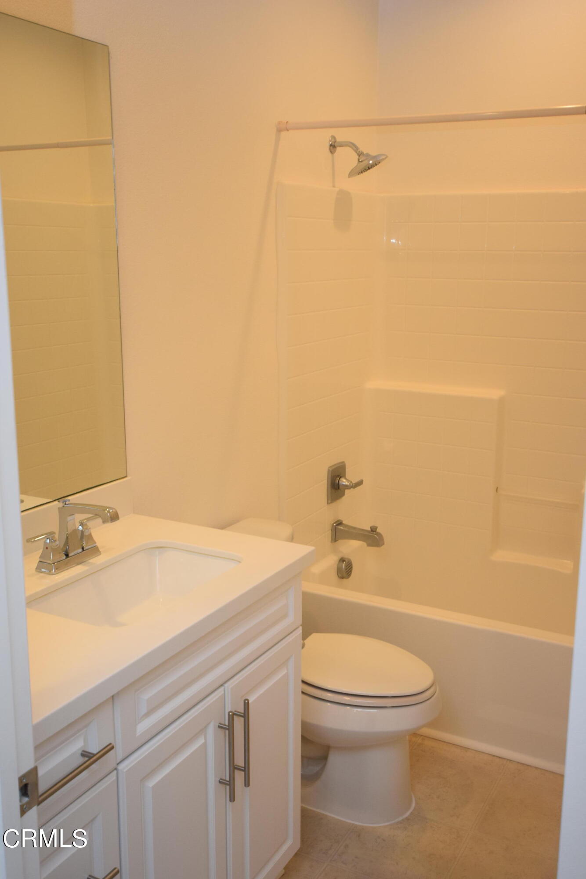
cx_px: 293
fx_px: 879
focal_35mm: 36
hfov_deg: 36.9
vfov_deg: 53.1
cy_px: 440
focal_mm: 24
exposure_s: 1/100
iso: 800
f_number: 5
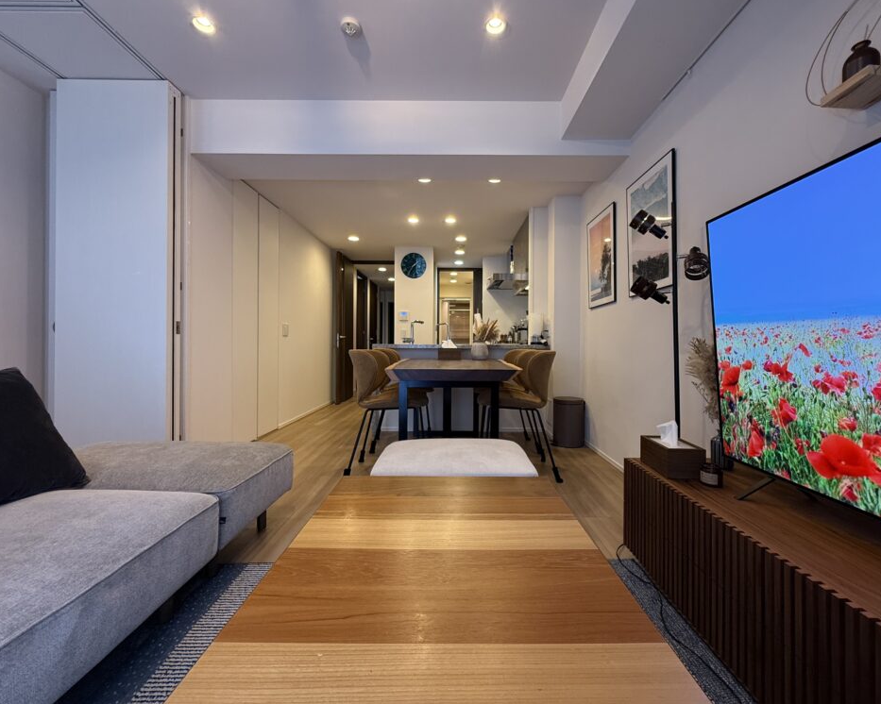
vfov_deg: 84.0
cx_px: 449
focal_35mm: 15
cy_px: 343
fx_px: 391
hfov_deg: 96.8
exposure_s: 1/50
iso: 250
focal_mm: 2.22
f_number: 2.2
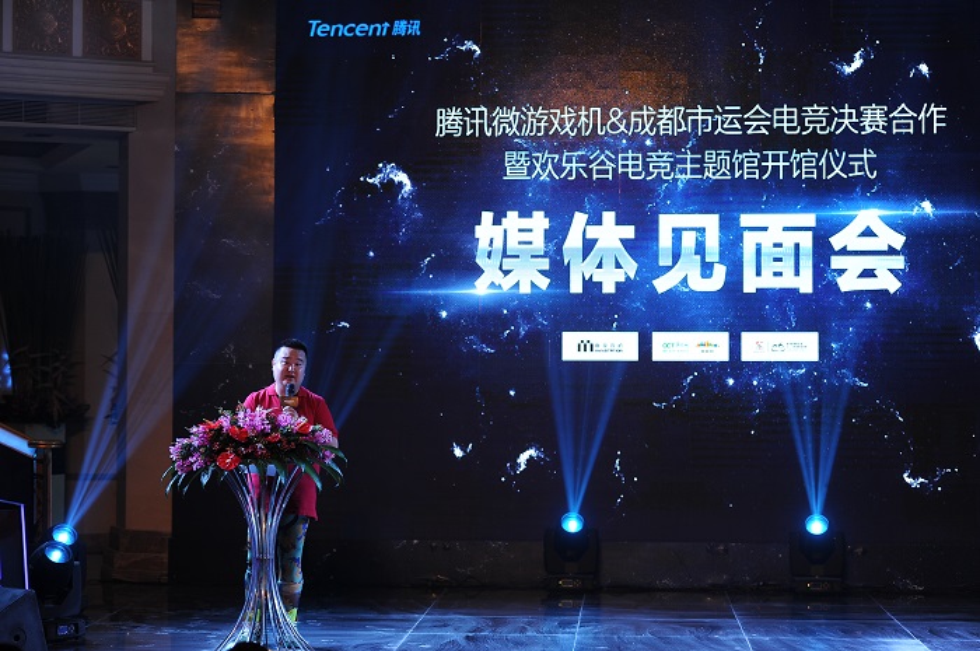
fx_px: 2338
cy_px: 326
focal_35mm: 86
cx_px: 490
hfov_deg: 23.7
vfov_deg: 15.8
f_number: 2.8
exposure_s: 1/160
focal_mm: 86
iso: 500
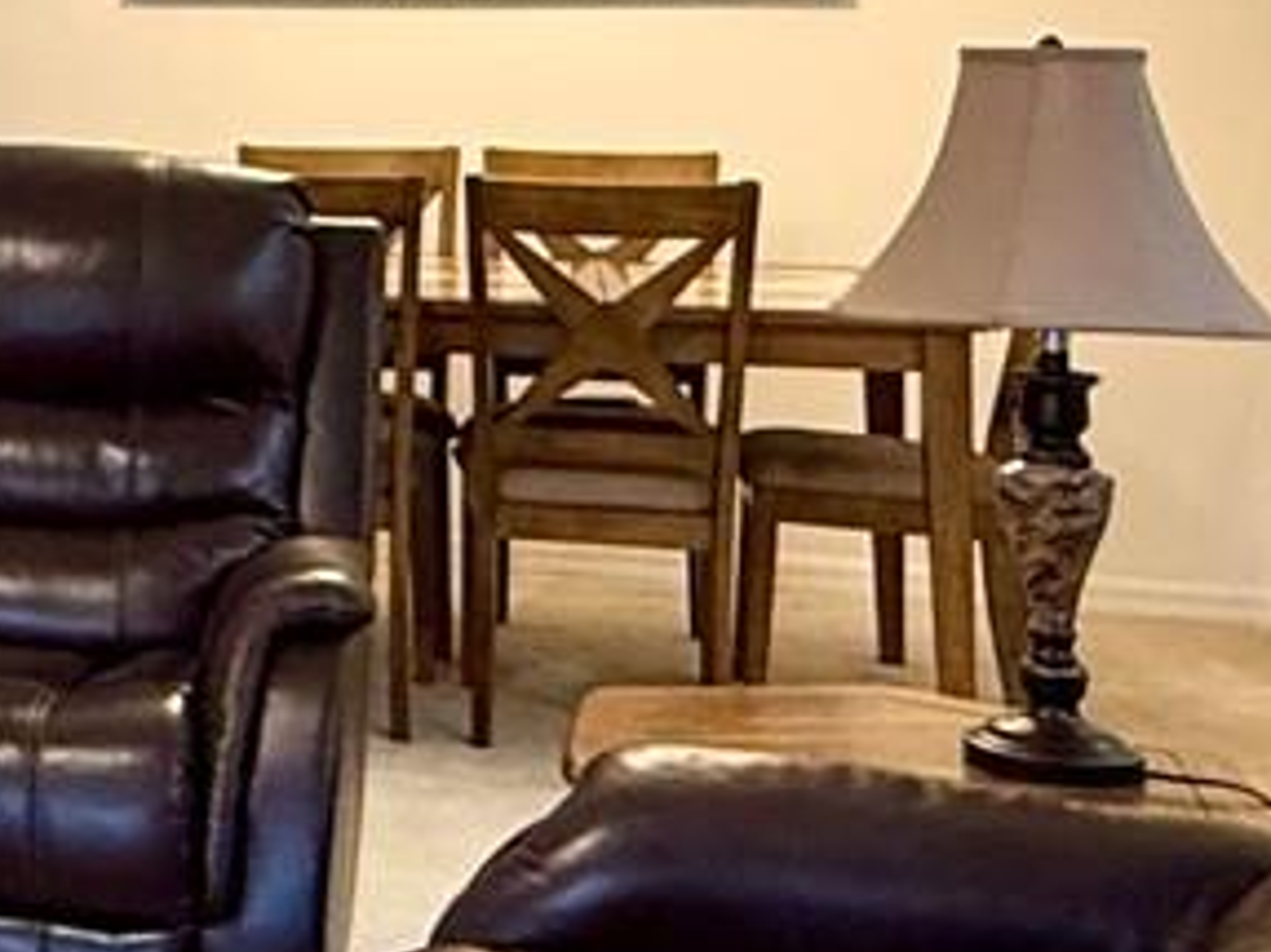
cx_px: -602
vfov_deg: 18.4
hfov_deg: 21.3
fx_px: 2863
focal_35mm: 78
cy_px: 9
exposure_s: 1/60
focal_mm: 2.22
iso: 320
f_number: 2.2
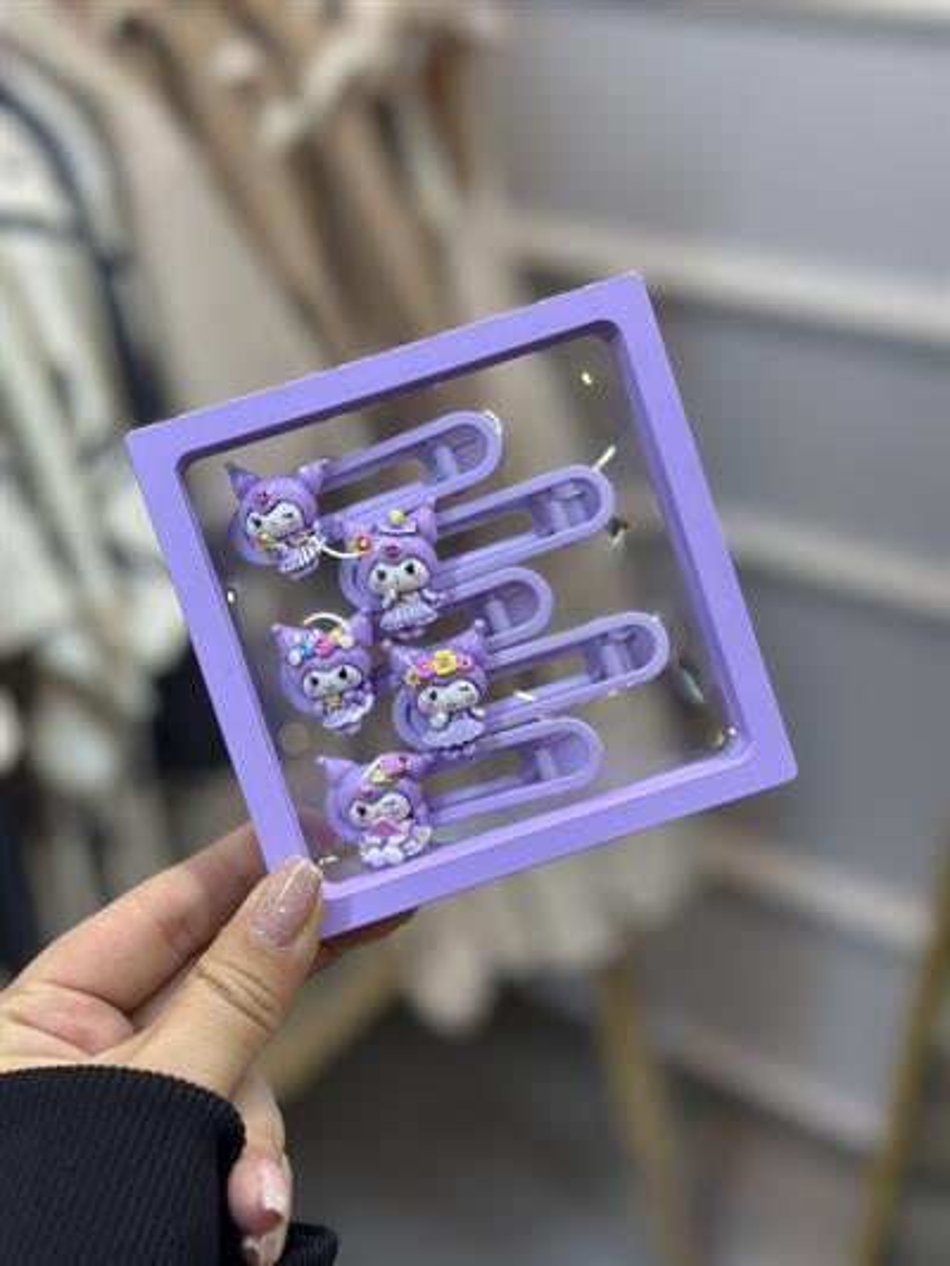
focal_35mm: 48
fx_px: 1756
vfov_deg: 39.6
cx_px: 475
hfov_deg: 30.3
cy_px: 633
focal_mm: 6.86
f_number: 1.78
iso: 64
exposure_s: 1/100
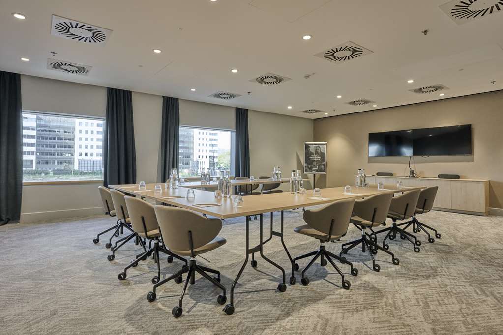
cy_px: 168
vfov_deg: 63.2
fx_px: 272
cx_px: 252
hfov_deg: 85.4
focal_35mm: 20
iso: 200
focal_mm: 19.5
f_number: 13
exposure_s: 1/13
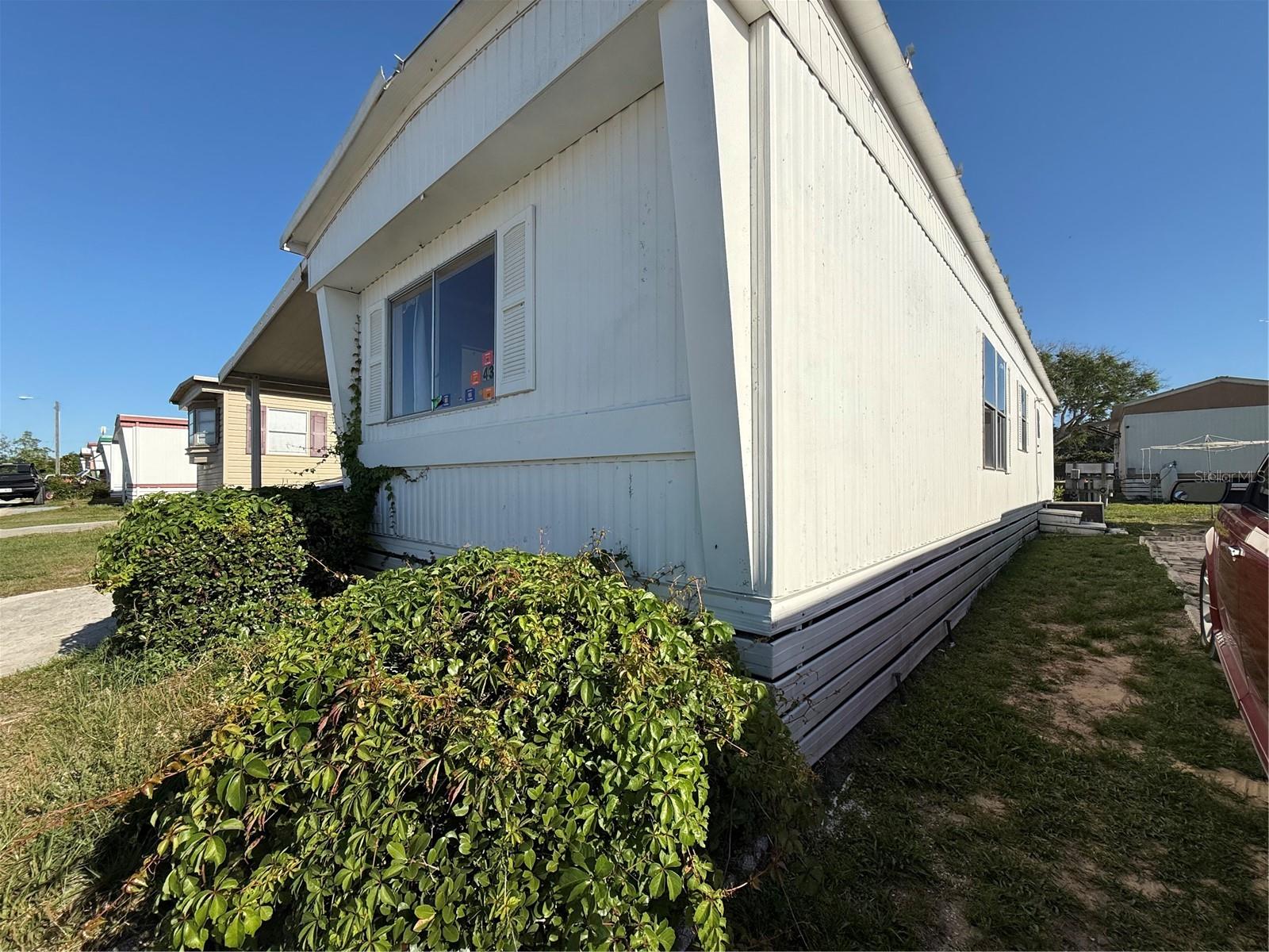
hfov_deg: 102.1
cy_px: 476
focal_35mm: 14
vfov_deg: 85.7
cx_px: 634
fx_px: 513
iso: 50
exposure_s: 1/3891
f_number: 2.2
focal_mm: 2.22
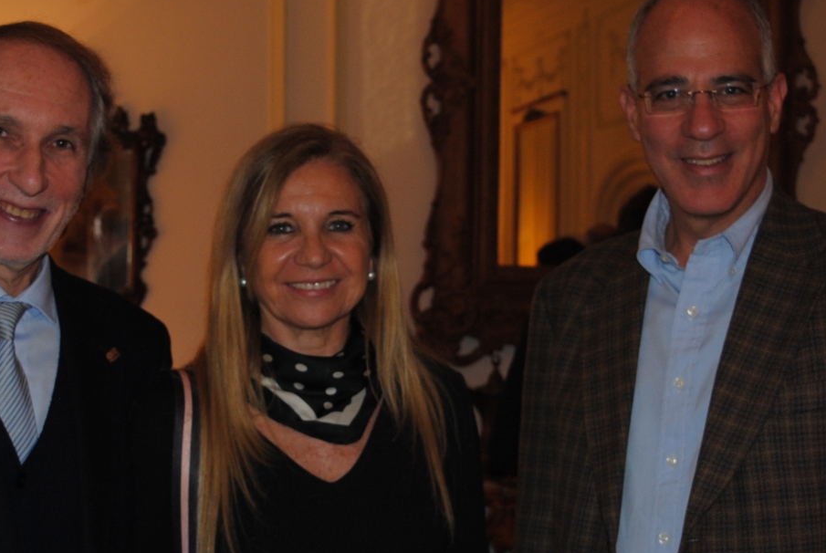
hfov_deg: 28.8
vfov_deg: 19.3
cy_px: 435
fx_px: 1608
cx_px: 374
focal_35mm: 70
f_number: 3.8
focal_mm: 22
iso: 200
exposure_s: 1/60
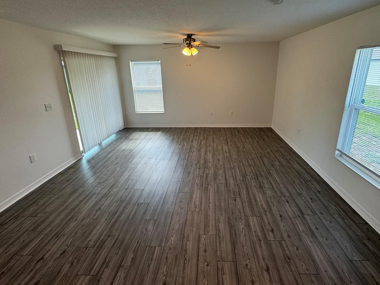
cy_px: 121
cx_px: 203
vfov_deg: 74.3
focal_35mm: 17
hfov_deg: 90.9
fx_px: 187
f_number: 2.2
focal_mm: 2.22
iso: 80
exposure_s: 1/120
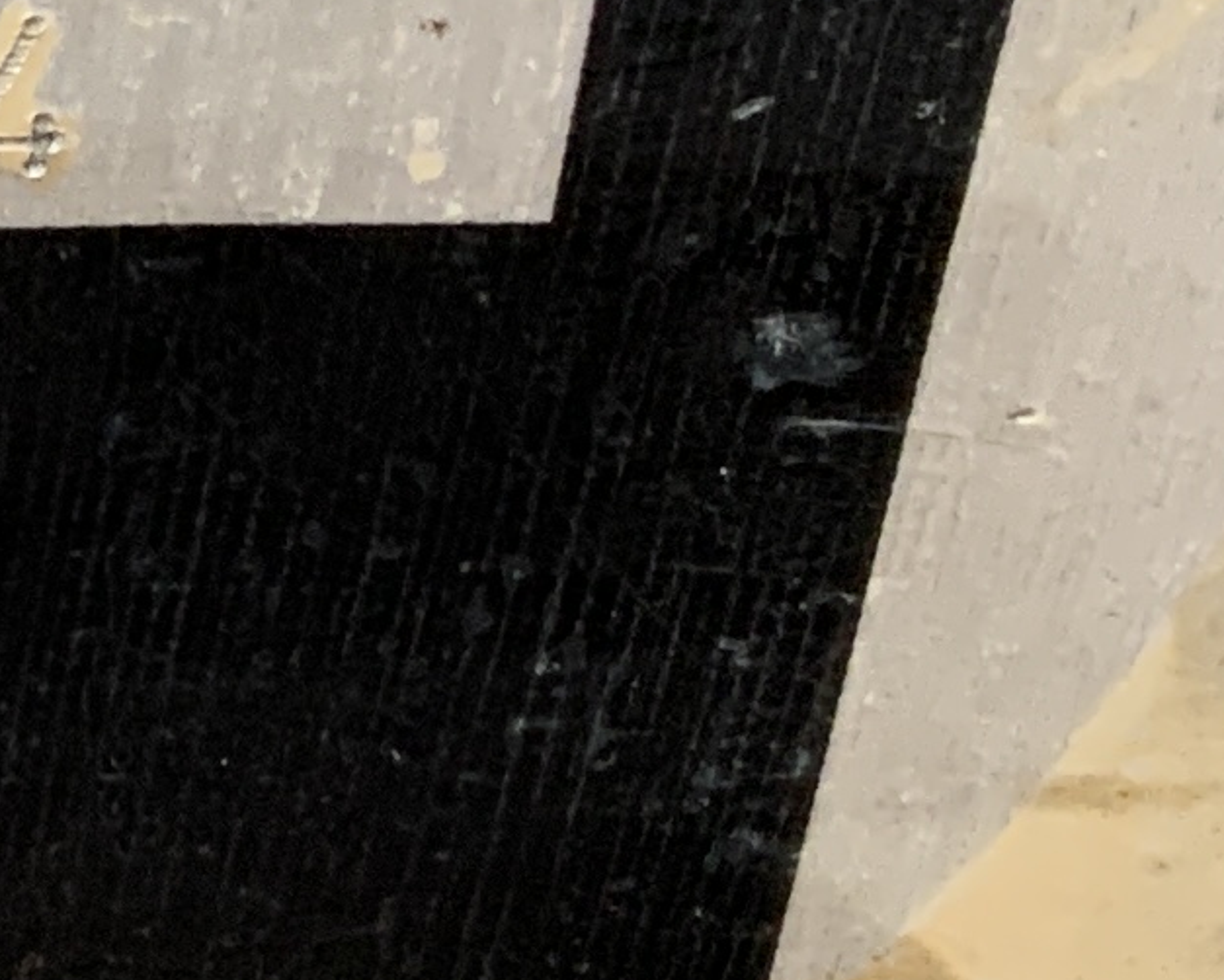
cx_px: -1105
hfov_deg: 9.9
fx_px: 6595
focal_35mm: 182
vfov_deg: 8.5
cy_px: 400
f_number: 1.8
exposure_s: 1/122
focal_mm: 3
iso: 40
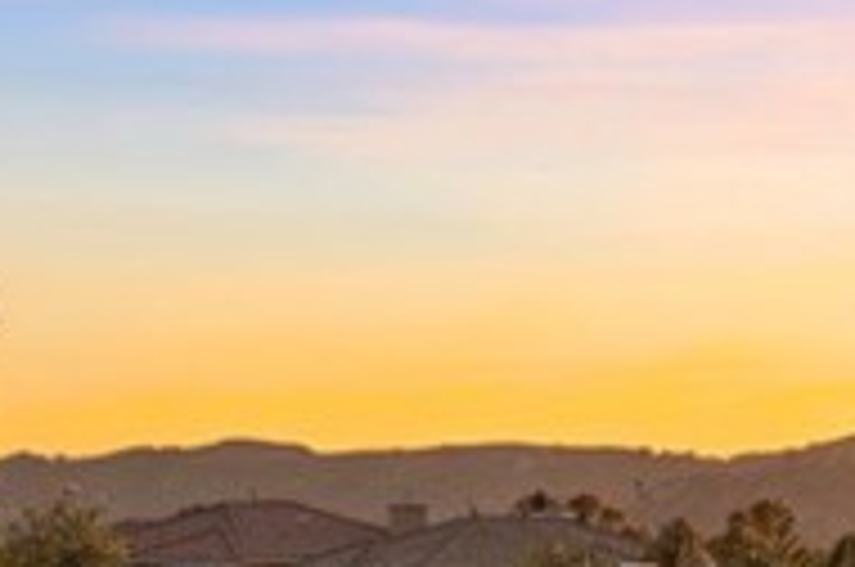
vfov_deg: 8.8
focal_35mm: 151
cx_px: 1269
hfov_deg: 12.9
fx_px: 3580
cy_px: 900
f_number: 9
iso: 100
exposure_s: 1/50
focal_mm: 10.26
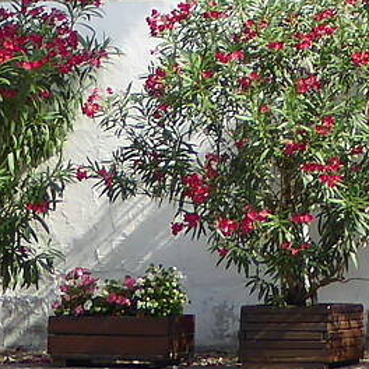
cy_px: -383
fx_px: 3570
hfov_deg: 5.8
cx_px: 681
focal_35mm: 296
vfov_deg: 5.8
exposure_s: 1/250
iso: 100
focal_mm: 7.8
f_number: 3.9
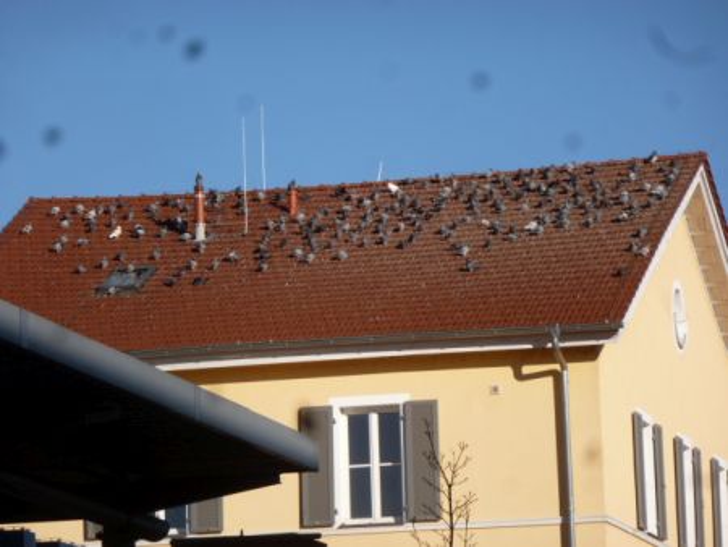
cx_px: 364
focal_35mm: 249
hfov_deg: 7.9
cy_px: 274
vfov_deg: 6.0
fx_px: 5239
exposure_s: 1/500
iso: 100
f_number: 5.6
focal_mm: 44.5
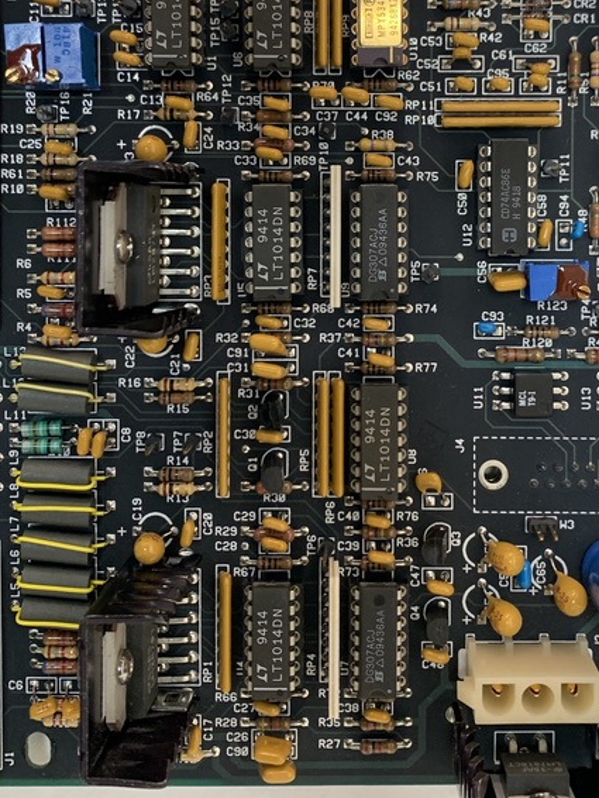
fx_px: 1084
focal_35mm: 47
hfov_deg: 30.8
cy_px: 240
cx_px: 366
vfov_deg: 39.7
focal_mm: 4.25
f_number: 1.8
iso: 125
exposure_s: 1/60
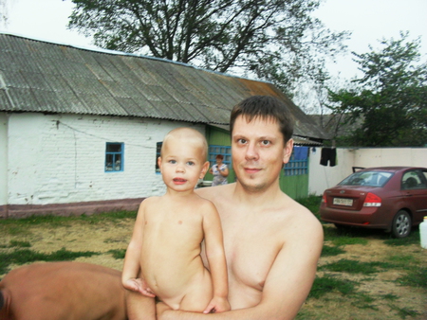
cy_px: 160
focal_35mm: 35
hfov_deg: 52.6
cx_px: 214
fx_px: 432
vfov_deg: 40.7
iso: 200
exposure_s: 1/45
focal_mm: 6.3
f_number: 3.2
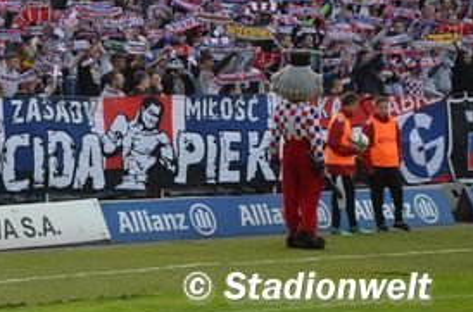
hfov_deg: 11.3
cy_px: 13
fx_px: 2371
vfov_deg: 7.5
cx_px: -12
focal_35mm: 181
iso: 200
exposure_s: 1/200
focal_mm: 58
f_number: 7.1
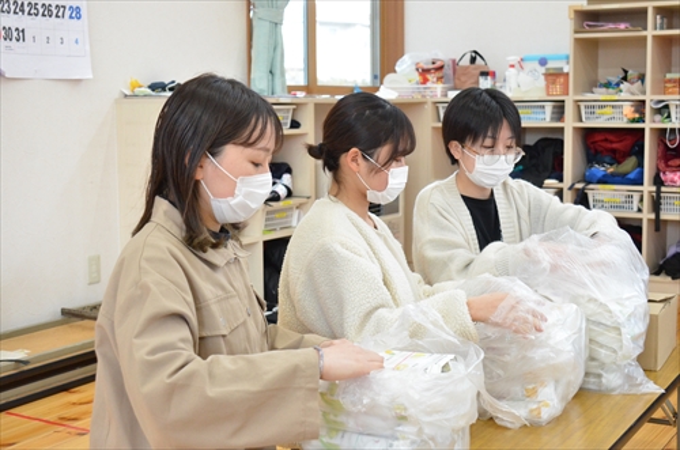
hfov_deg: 37.9
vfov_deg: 25.6
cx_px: 340
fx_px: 989
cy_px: 225
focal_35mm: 52
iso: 3200
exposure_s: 1/320
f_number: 5.6
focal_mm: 35
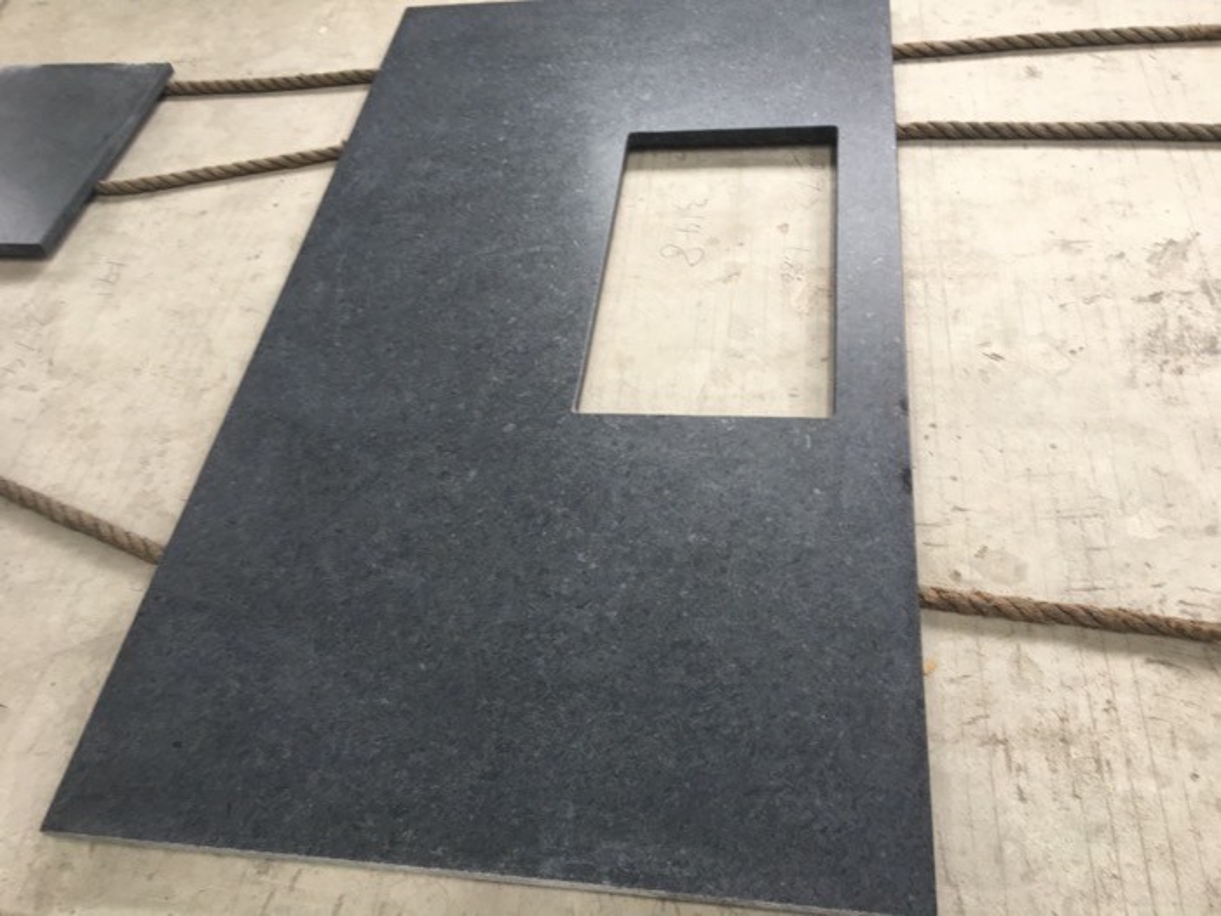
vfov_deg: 48.2
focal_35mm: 29
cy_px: 458
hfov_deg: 61.7
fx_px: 1023
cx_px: 610
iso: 25
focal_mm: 4.15
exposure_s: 1/50
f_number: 2.2
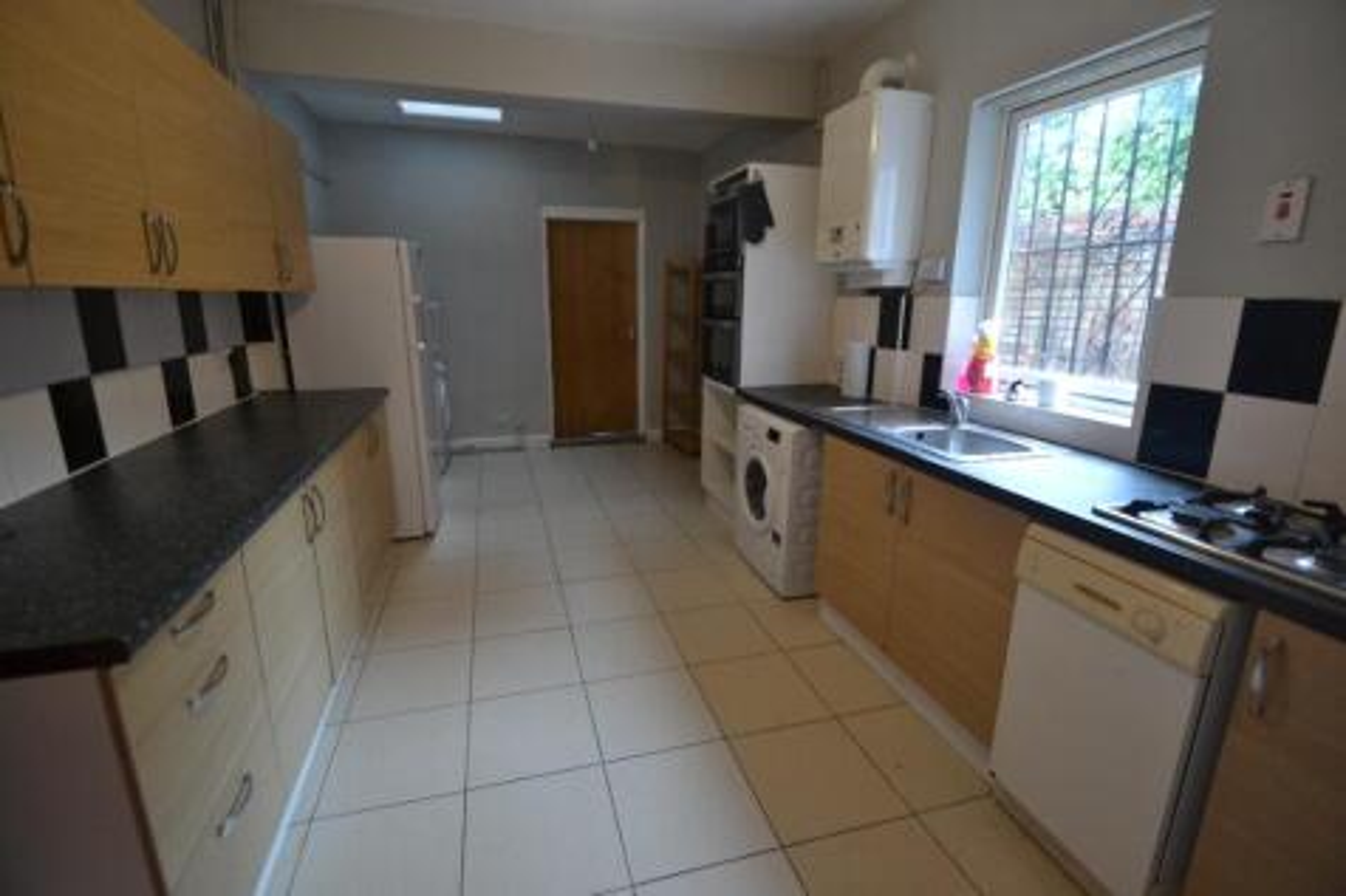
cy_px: 448
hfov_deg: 100.4
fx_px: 561
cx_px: 673
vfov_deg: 77.3
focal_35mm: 15
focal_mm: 10
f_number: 3.5
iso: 720
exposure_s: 1/60
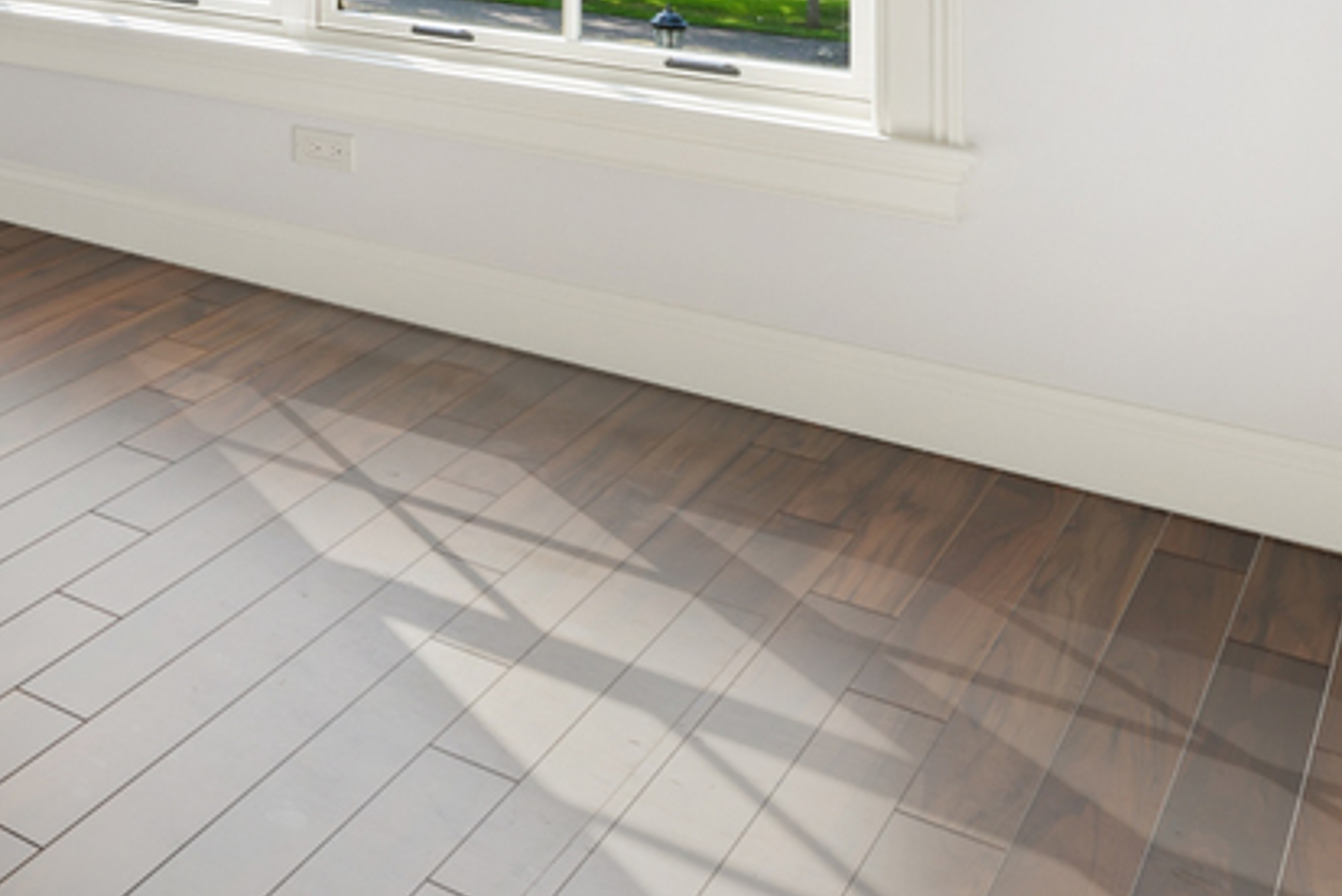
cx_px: -572
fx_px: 1753
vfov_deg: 25.1
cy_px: -243
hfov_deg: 29.4
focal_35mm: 47
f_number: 9
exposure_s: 1/15
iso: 100
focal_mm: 12
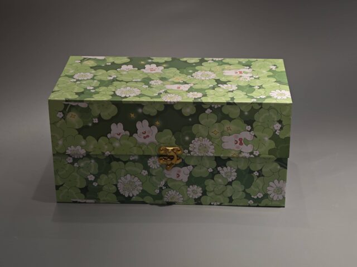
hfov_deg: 26.0
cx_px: 178
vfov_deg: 19.6
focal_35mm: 75
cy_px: 134
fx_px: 773
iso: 80
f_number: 2
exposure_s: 1/100
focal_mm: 10.1
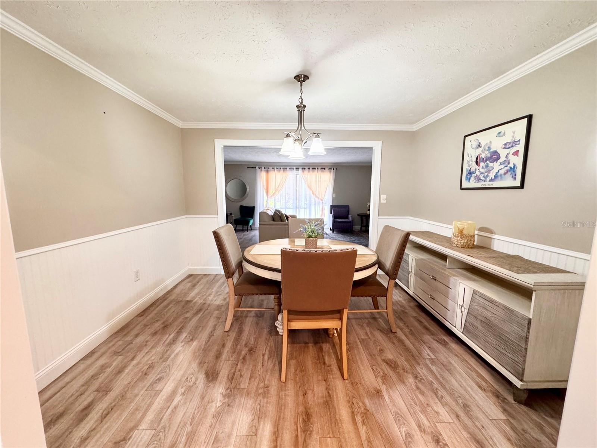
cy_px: 224
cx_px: 298
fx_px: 241
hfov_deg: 102.1
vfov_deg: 85.7
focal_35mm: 14
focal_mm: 2.22
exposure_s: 1/60
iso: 320
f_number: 2.2
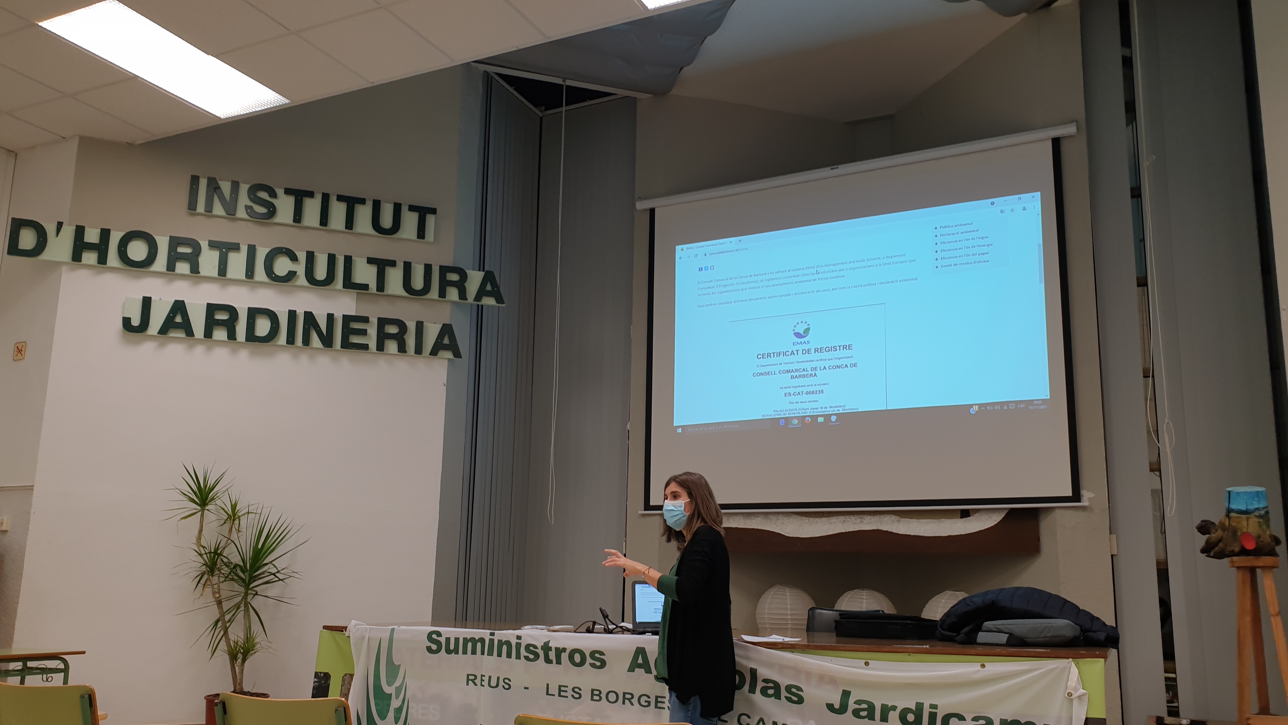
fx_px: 990
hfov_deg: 66.1
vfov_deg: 40.1
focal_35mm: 29
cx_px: 633
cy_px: 400
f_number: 2.4
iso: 64
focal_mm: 4.3
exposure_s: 1/50
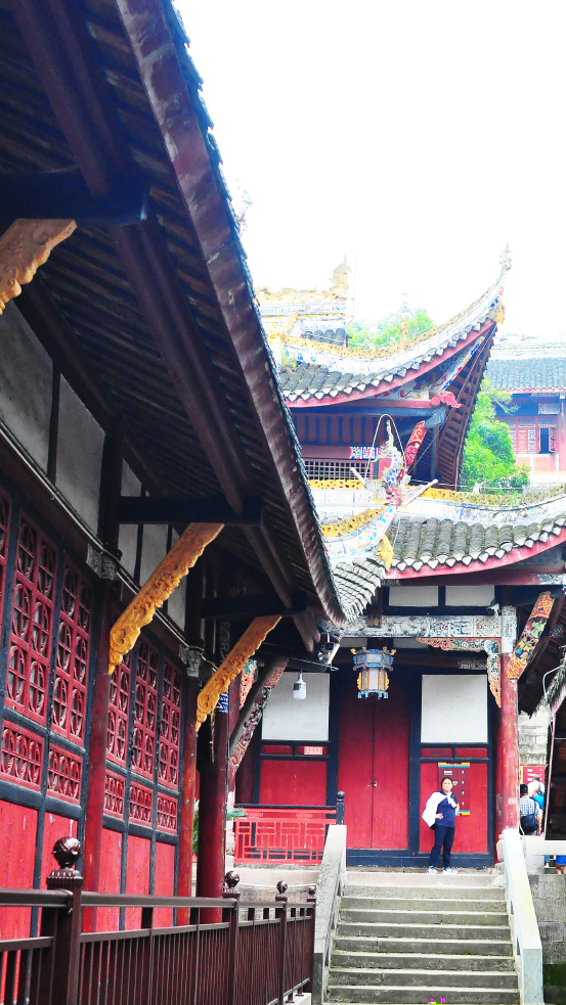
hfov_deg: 25.8
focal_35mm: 46
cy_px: 581
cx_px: 383
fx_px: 1227
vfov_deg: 44.4
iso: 1600
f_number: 5
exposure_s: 1/400
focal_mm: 24
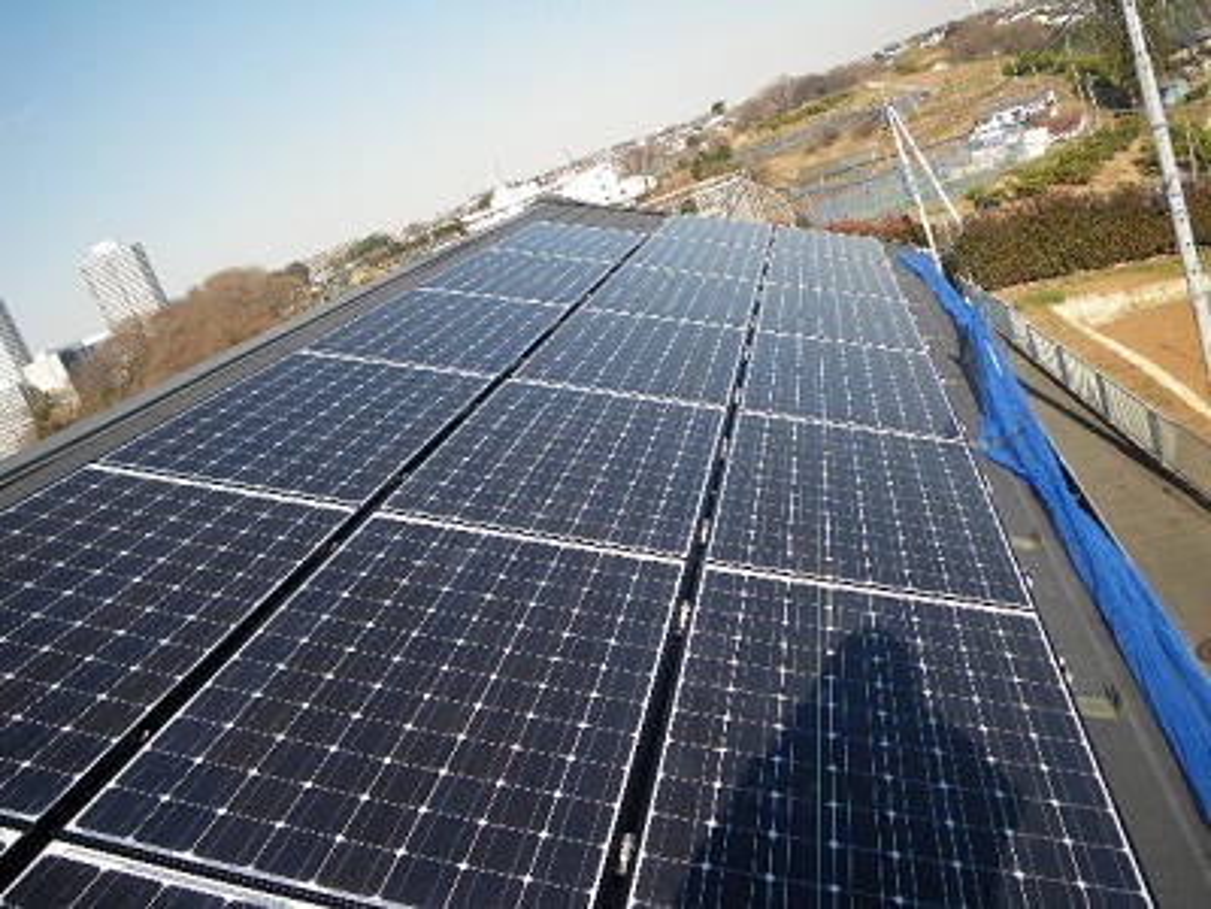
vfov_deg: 49.7
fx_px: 980
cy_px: 454
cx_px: 606
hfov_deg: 63.4
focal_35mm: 28
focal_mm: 5
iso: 50
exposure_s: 1/200
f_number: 4.2
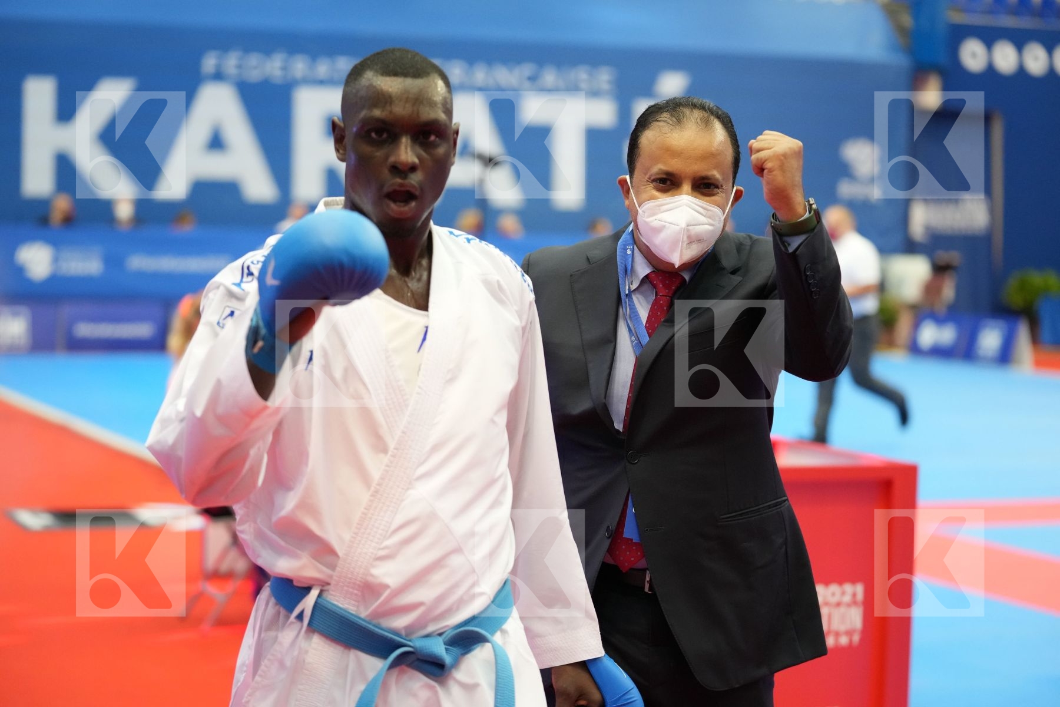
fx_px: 2355
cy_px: 354
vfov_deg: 17.1
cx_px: 530
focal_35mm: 80
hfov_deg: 25.4
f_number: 2.8
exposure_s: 1/1000
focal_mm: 80
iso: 4000
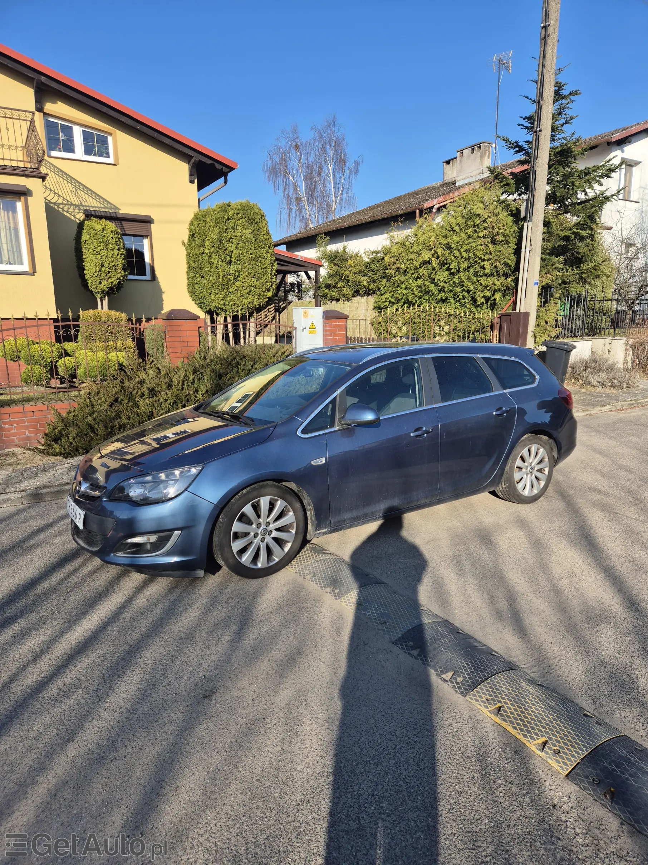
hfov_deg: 58.9
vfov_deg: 73.9
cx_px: 324
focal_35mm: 23
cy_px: 432
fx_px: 574
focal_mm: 5.4
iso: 25
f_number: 1.8
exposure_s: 1/1160
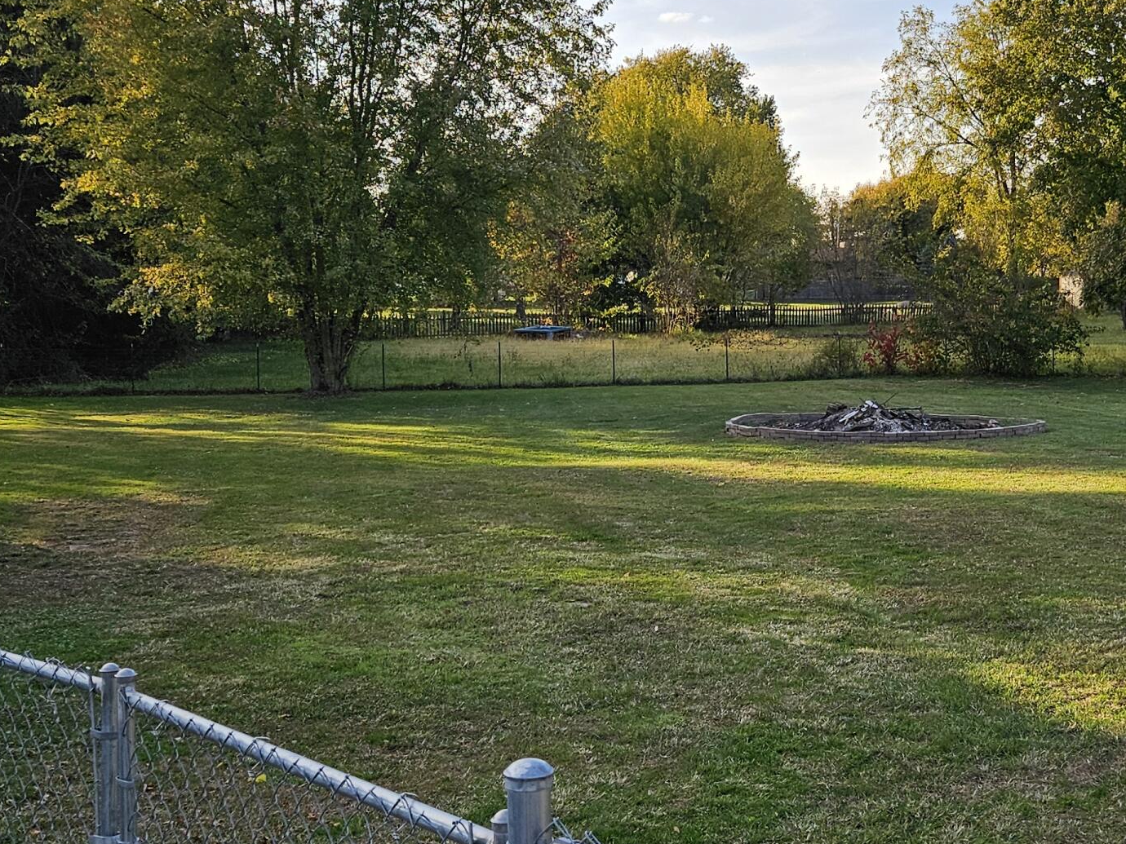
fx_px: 1626
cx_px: 797
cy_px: 383
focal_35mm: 50
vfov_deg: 29.1
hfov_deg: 37.5
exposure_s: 1/1286
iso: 40
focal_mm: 5.4
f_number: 1.8
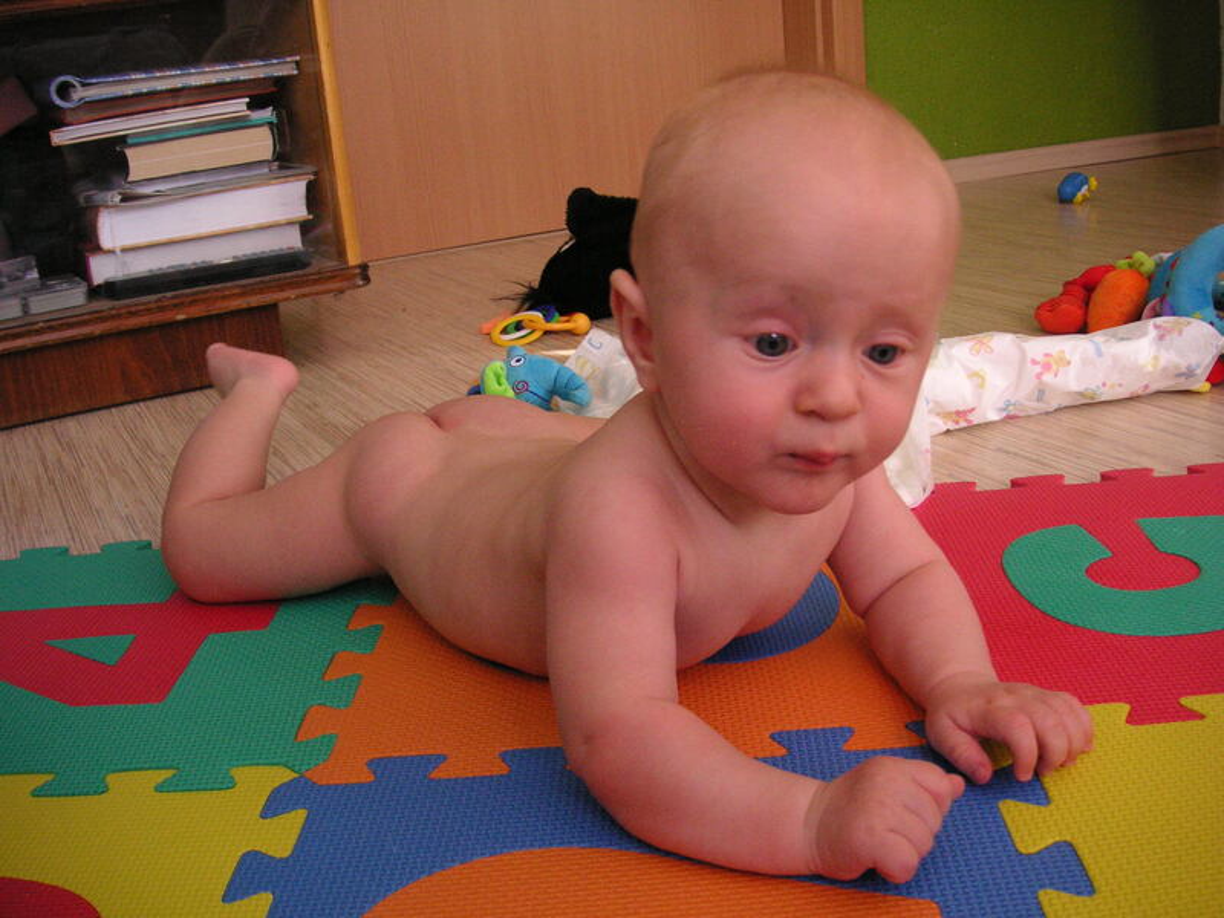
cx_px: 612
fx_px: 1308
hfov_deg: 50.1
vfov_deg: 38.7
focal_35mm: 37
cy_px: 459
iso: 125
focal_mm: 6.1
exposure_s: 1/45
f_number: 2.8
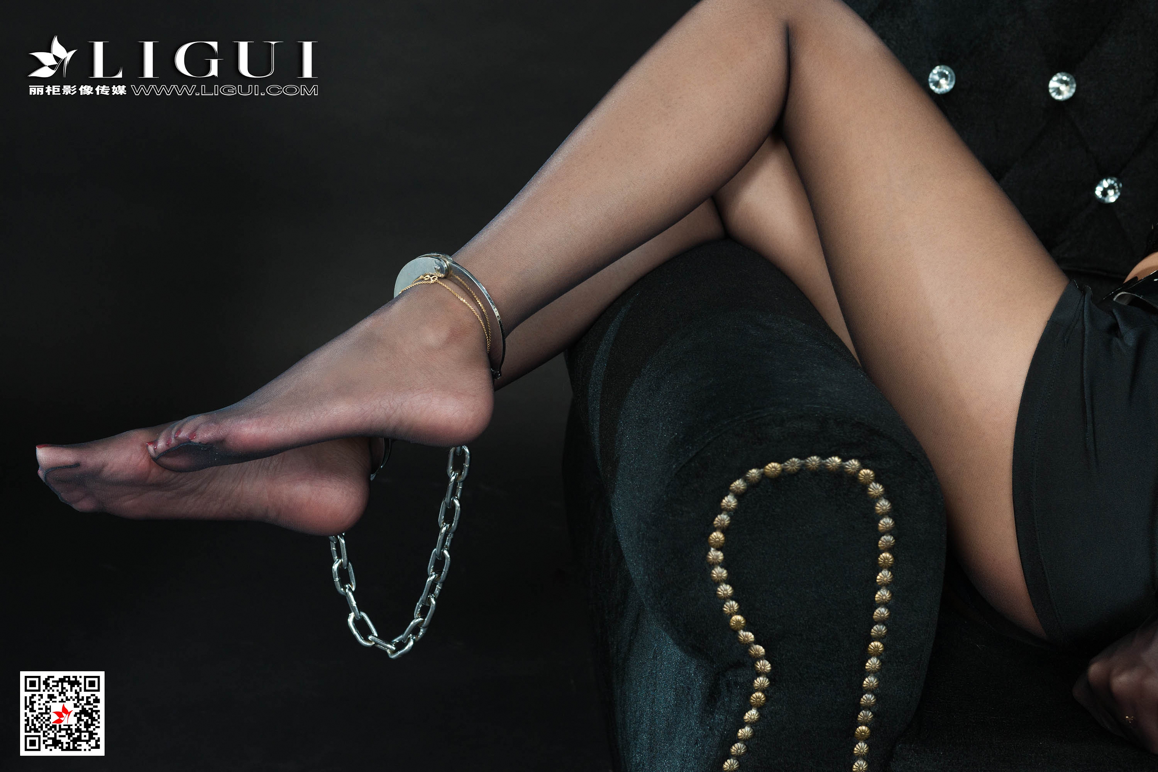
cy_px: 386
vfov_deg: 26.0
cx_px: 579
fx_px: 1673
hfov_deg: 38.2
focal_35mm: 52
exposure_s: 1/125
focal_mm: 52
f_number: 9
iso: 400
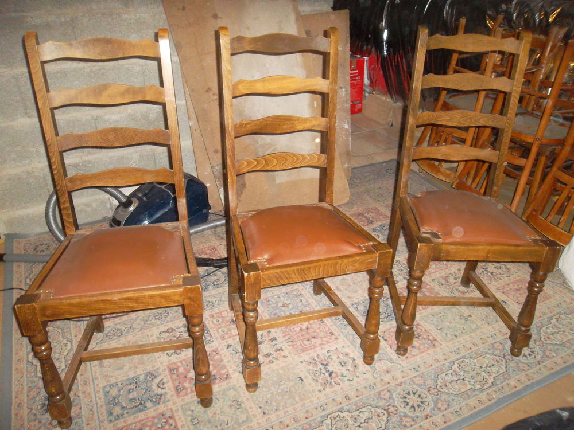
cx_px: 287
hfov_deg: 65.3
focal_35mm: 27
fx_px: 448
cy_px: 215
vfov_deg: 51.4
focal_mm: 4.9
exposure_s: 1/45
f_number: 3.5
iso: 480
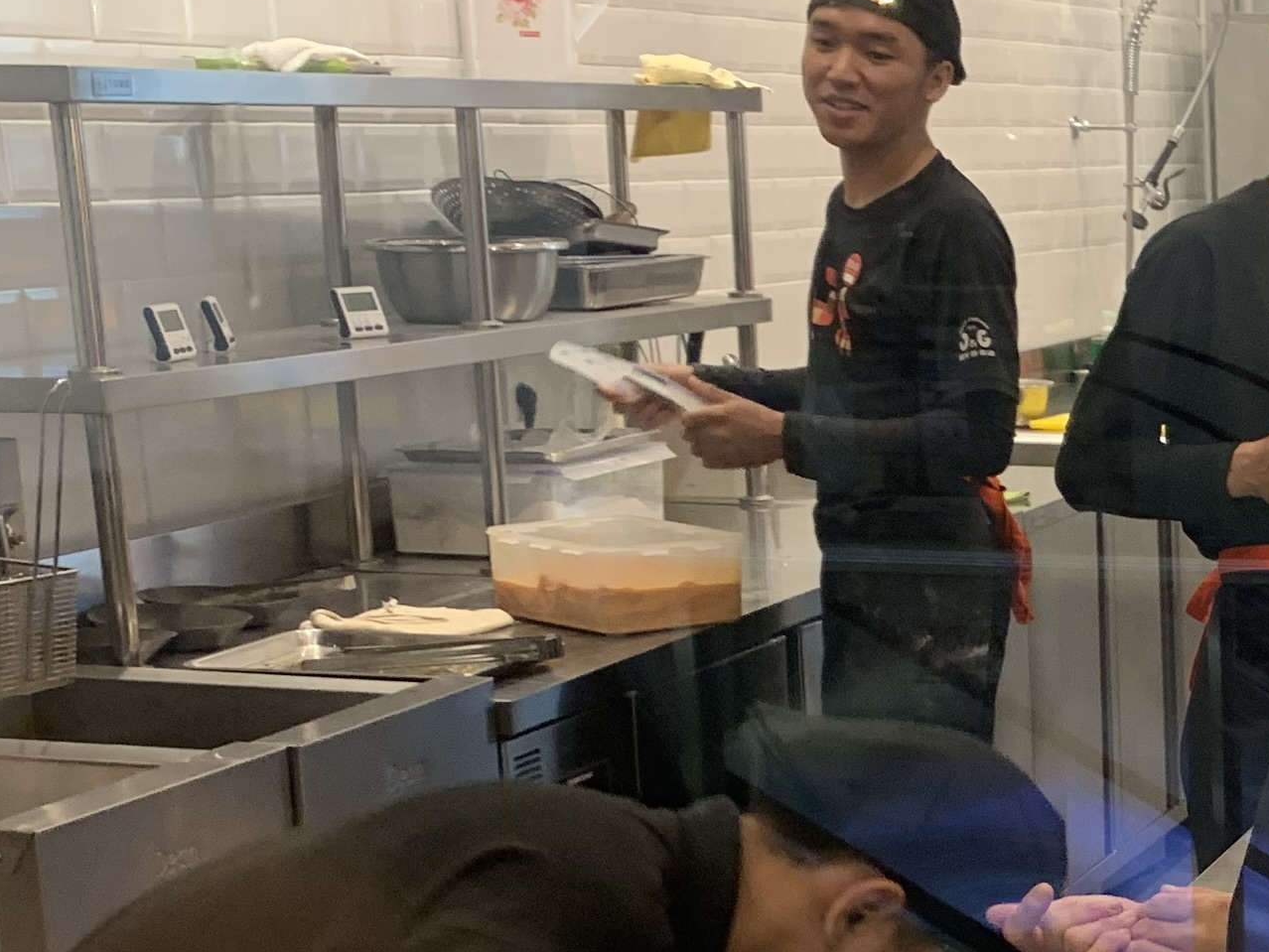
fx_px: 3007
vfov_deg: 17.8
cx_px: 1584
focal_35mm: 82
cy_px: 834
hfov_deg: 21.8
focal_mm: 4.25
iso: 100
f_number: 1.8
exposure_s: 1/50
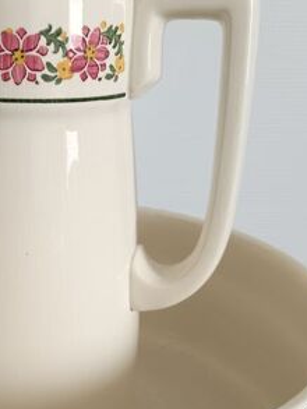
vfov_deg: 32.4
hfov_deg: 23.9
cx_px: 13
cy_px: 279
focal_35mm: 59
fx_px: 697
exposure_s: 1/33.3
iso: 638
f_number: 1.9
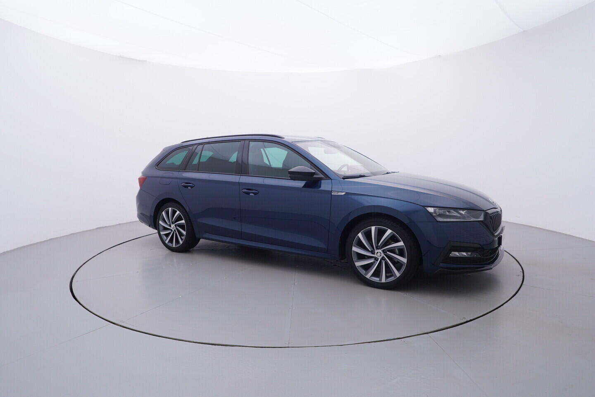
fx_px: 372
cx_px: 298
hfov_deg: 77.3
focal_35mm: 22
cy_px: 198
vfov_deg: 56.2
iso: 200
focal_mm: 15
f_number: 5
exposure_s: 1/80
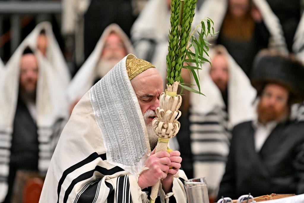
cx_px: 152
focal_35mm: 300
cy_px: 102
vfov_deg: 4.6
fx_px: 2532
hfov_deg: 6.9
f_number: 2.8
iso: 250
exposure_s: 1/320
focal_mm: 200
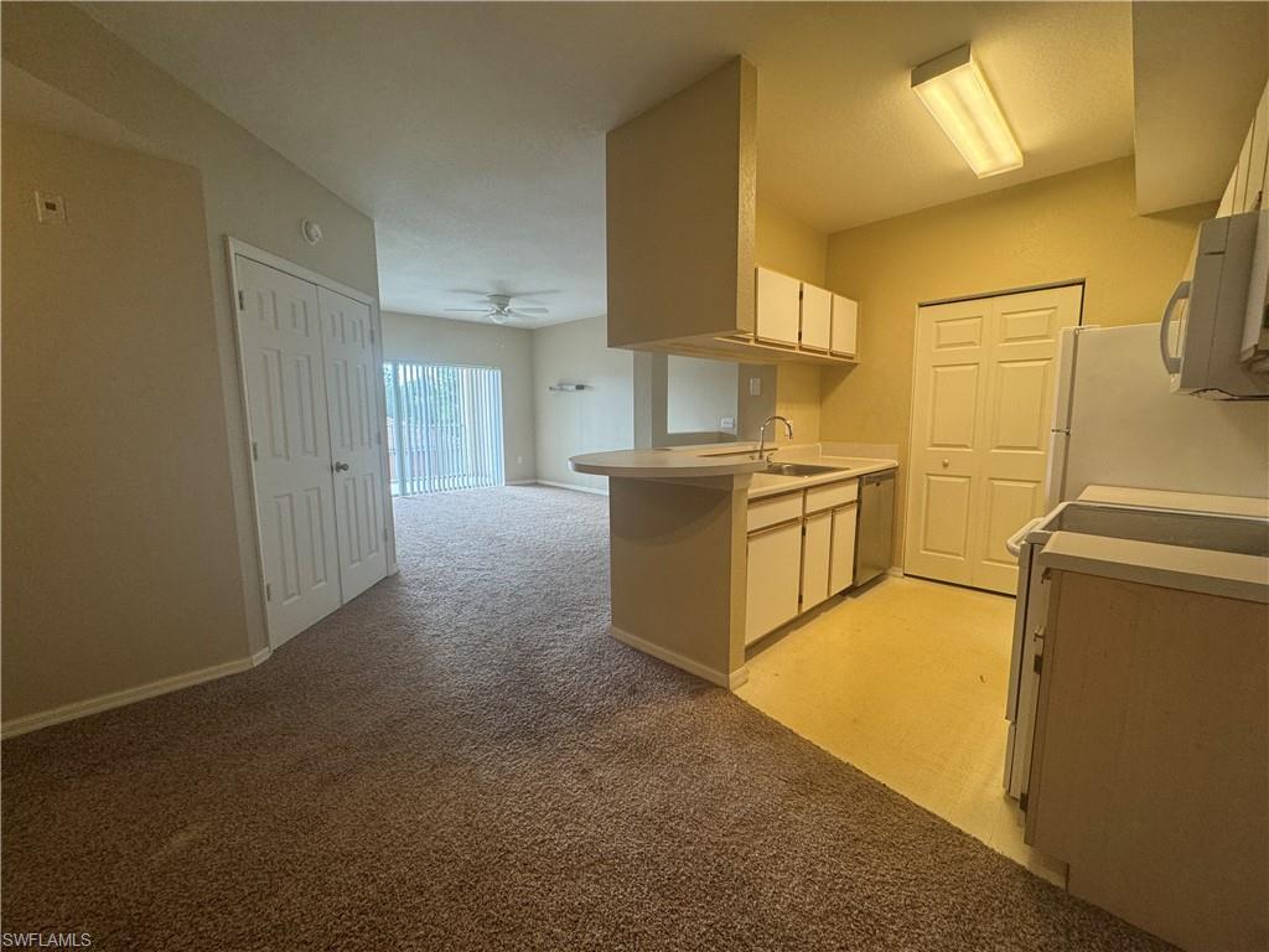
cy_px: 476
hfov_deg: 102.1
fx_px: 513
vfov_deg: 85.7
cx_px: 634
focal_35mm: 14
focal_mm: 2.22
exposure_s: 1/120
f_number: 2.2
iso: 160
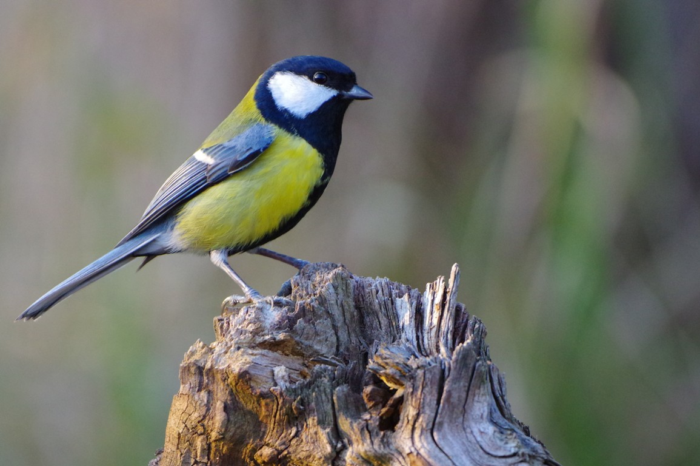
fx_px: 13113
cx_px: 350
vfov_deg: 2.0
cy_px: 233
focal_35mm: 675
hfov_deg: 3.1
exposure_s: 1/250
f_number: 5.6
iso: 1600
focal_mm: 450
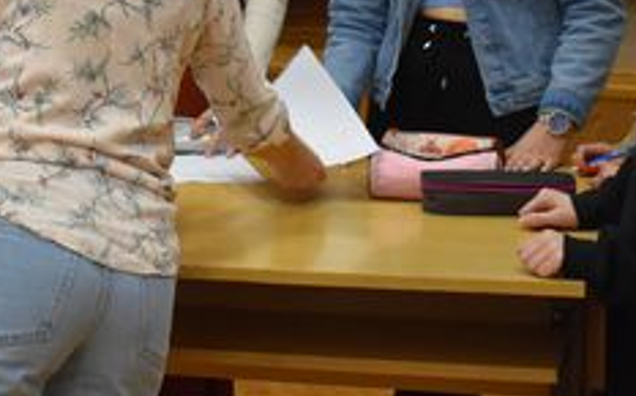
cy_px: -63
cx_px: -3
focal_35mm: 134
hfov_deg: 15.3
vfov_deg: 9.6
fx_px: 2320
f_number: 4.5
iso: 1400
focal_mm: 34
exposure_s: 1/125
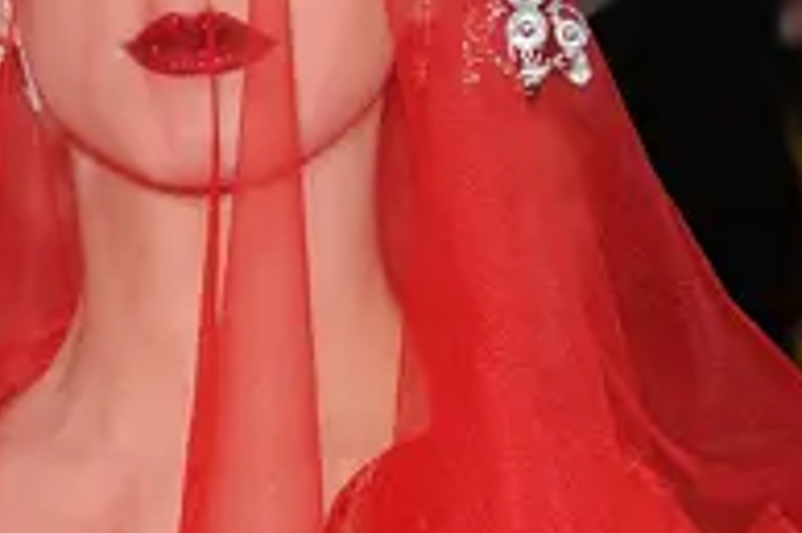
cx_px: 612
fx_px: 9282
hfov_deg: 4.9
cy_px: 378
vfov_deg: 3.3
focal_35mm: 417
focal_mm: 92
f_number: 5.6
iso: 800
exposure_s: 1/200
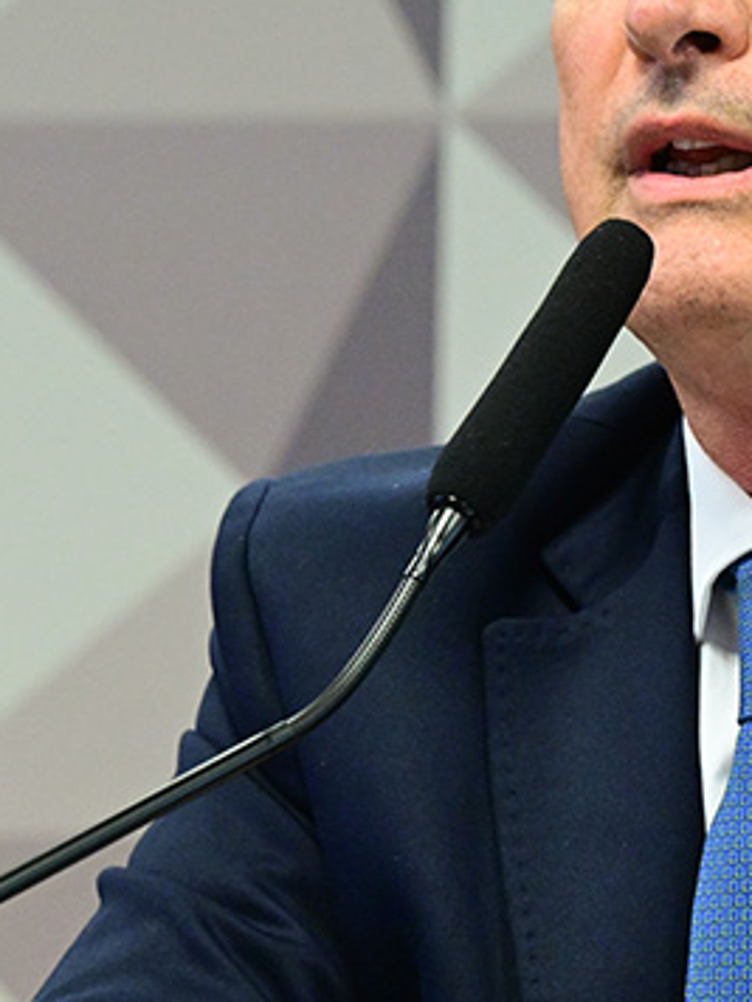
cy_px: 369
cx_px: 882
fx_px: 13556
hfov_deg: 3.2
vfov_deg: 4.2
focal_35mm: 468
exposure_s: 1/200
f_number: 4.5
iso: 4000
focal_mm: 135
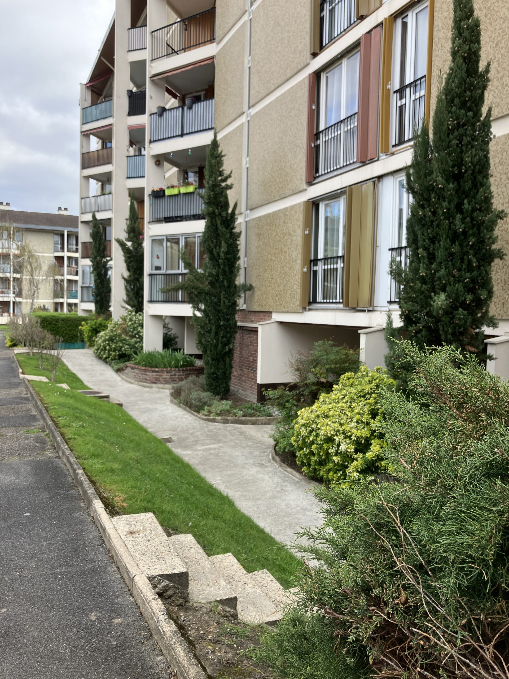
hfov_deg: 49.7
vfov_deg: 63.4
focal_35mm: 28
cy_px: 340
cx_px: 254
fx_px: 549
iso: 32
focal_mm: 3.99
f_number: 1.8
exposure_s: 1/330
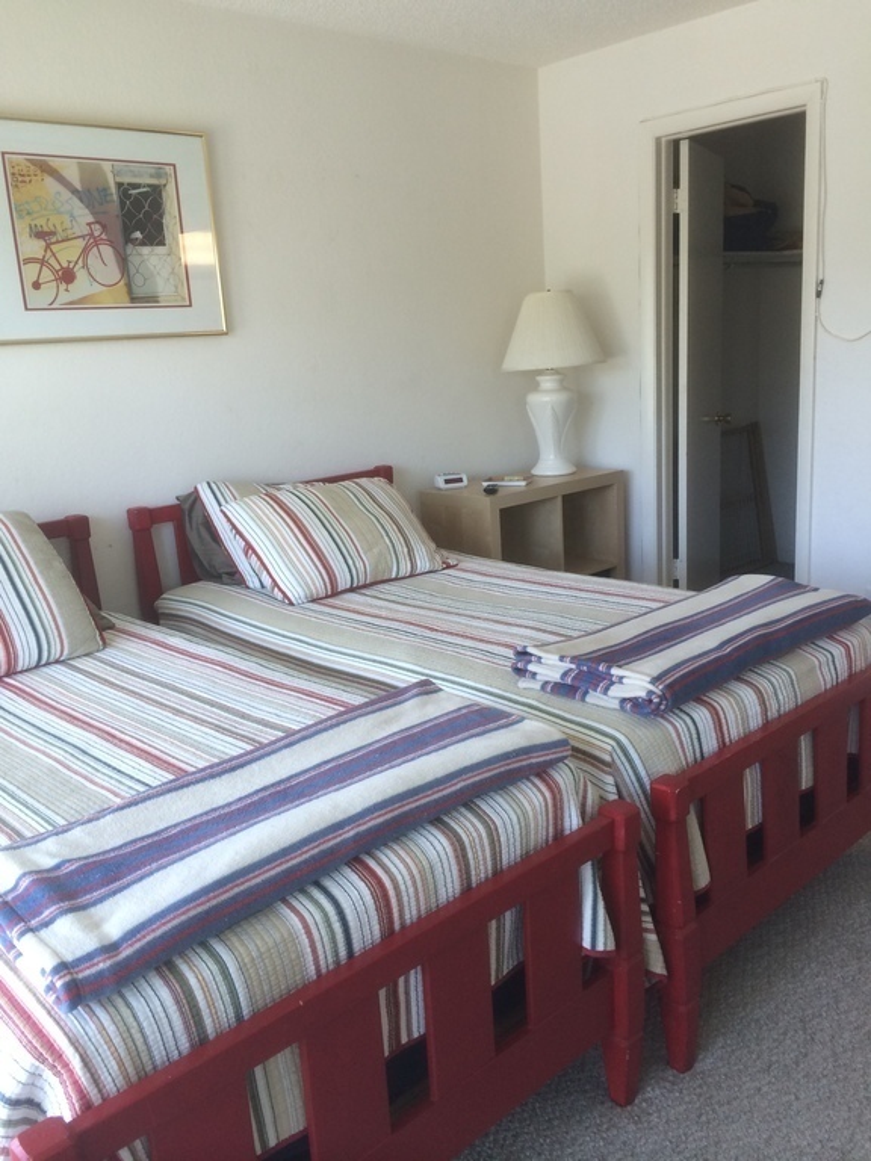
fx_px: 1006
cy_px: 580
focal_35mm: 30
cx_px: 436
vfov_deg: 60.0
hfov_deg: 46.8
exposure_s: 1/40
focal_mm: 4.12
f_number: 2.2
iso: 40
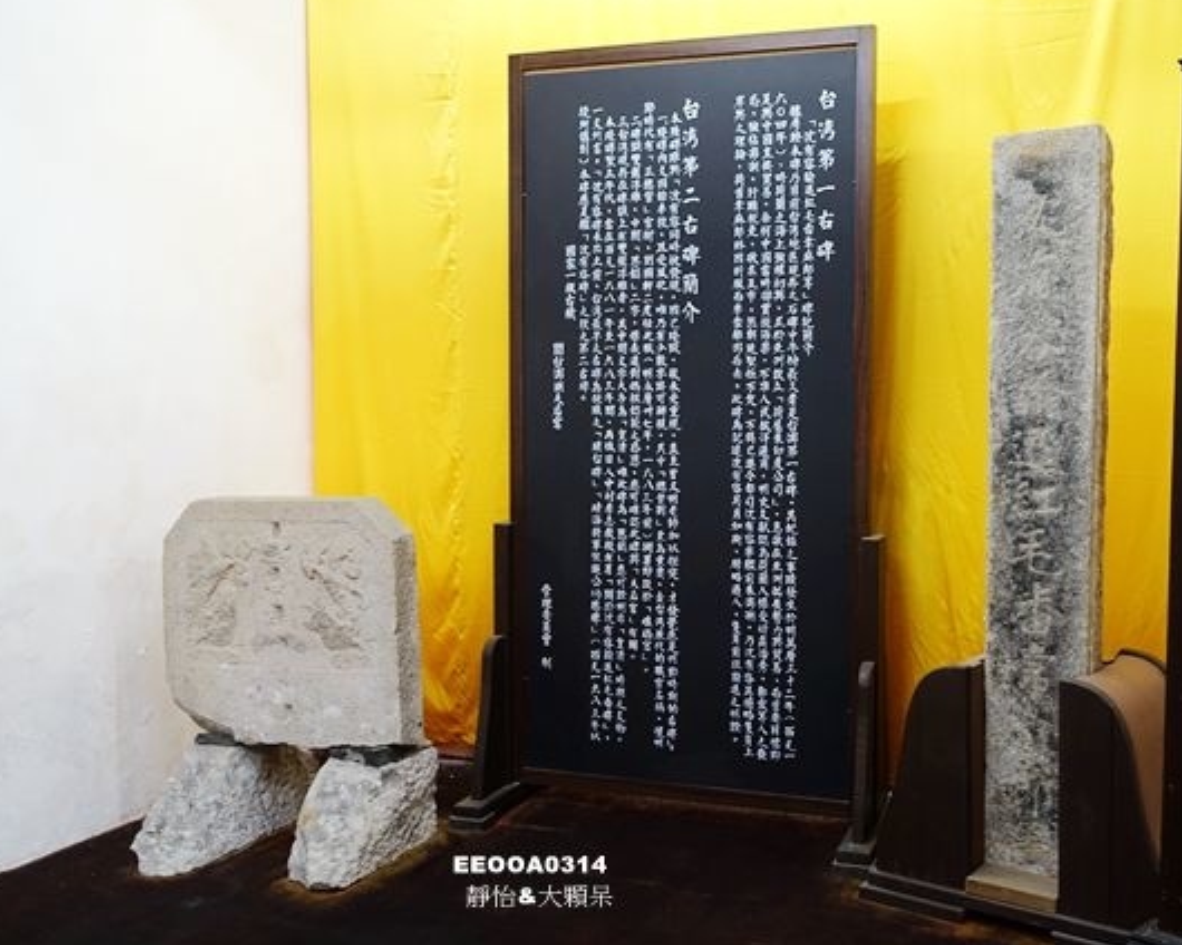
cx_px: 709
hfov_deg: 47.7
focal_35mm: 38
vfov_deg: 39.2
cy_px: 467
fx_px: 1329
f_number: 2.8
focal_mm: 12.06
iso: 800
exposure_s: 1/40
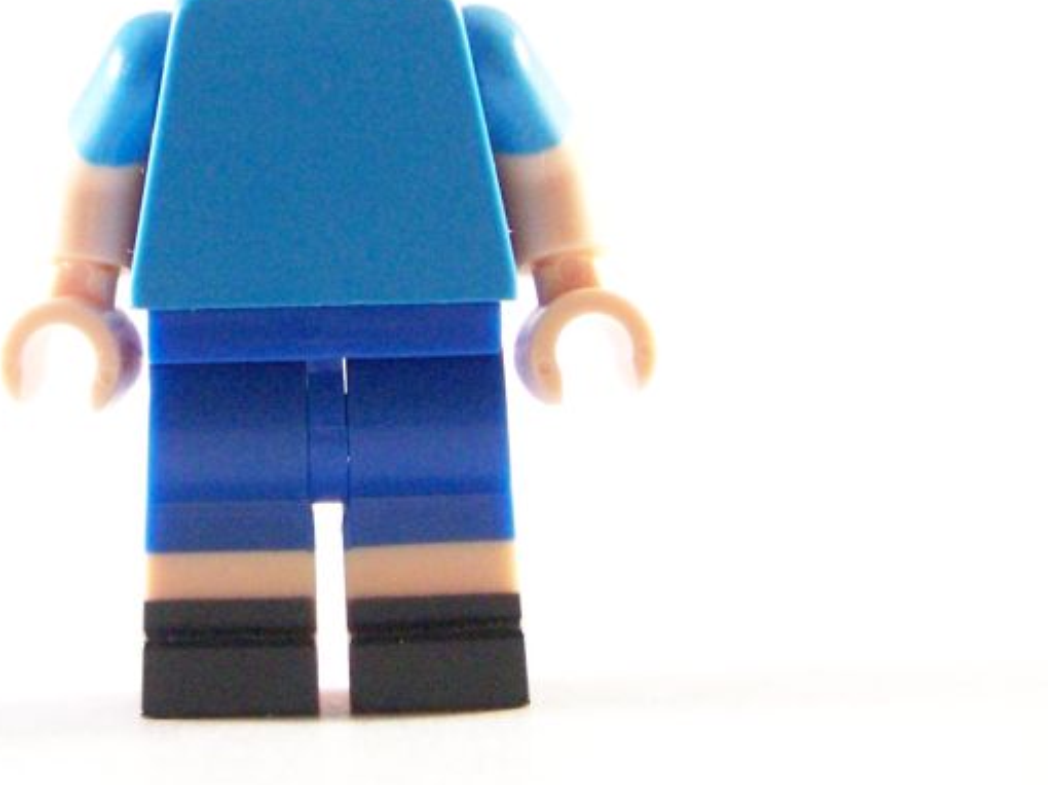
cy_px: 134
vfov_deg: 7.0
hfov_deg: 9.4
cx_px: 331
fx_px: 6385
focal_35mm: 211
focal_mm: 17.5
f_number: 3.2
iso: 400
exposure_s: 1/45
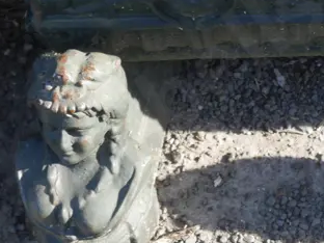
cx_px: 386
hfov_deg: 11.8
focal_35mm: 164
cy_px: -56
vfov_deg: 8.9
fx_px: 1535
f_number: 6.3
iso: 200
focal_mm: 25
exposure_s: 1/125
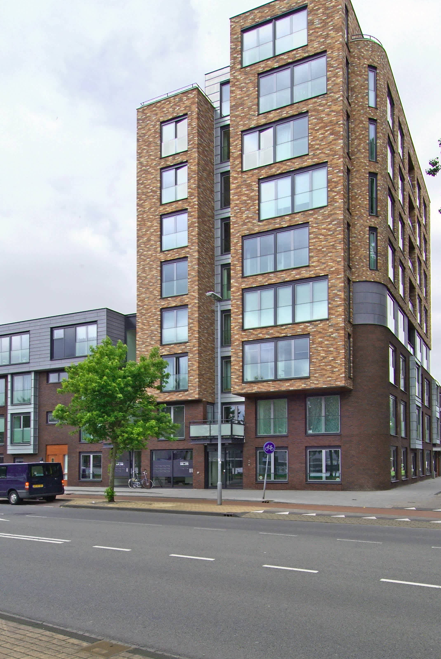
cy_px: 386
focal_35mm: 24
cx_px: 281
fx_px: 440
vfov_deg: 73.1
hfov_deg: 52.6
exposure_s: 1/125
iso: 160
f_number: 11
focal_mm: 12
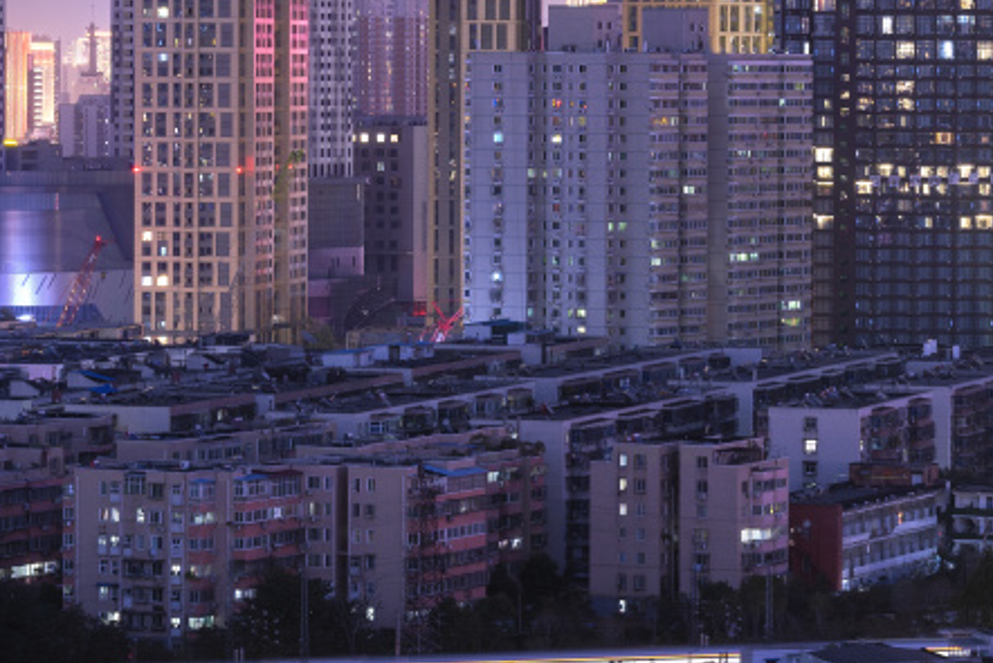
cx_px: 798
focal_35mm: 190
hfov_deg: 10.8
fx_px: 5242
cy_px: 118
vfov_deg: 7.2
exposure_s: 10
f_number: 7.1
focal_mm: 70
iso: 64
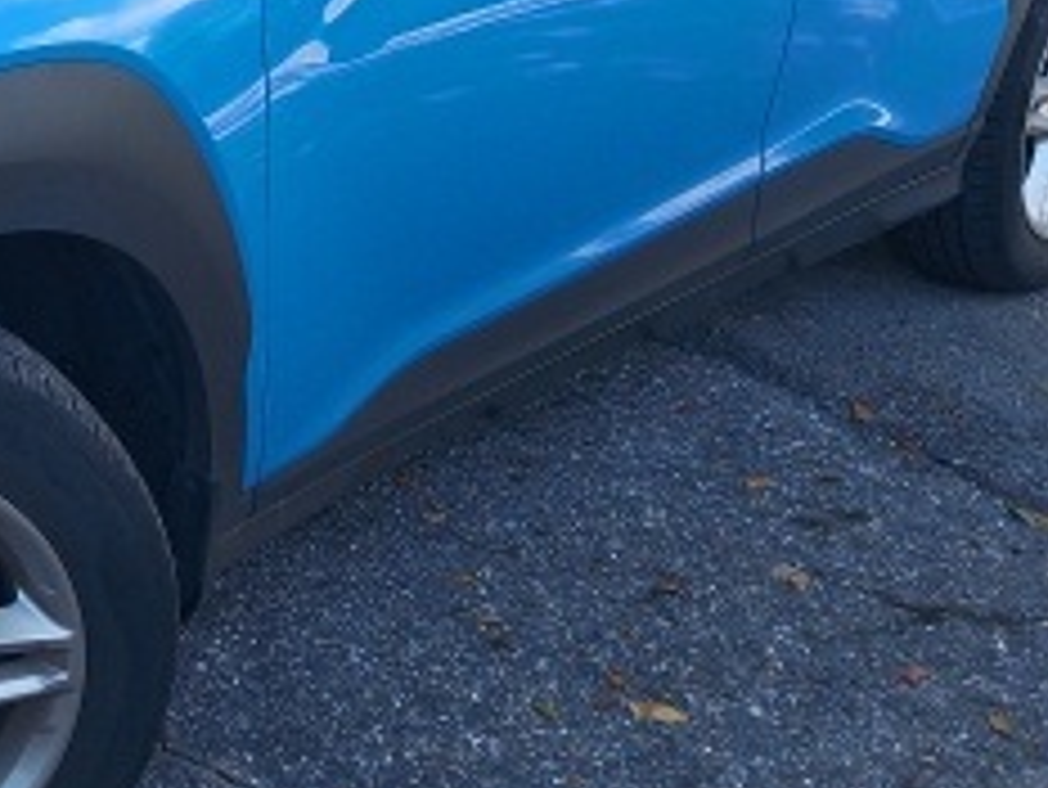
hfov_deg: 26.5
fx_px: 1999
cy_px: 126
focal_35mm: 66
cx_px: -171
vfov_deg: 21.9
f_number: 1.8
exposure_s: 1/177
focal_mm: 5.23
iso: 50
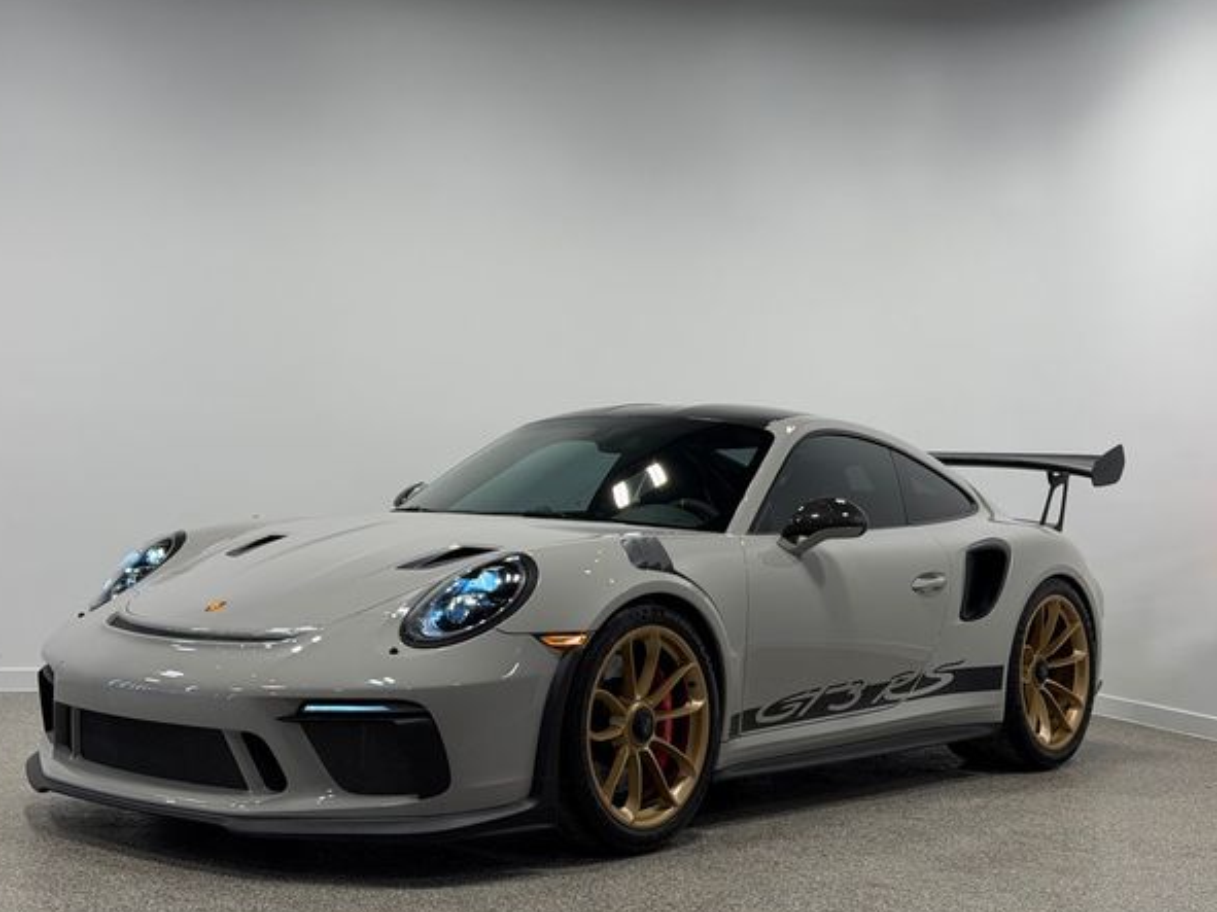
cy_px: 480
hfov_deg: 36.8
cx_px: 562
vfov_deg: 28.0
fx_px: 1828
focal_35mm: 52
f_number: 1.78
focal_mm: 6.76
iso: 64
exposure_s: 1/396
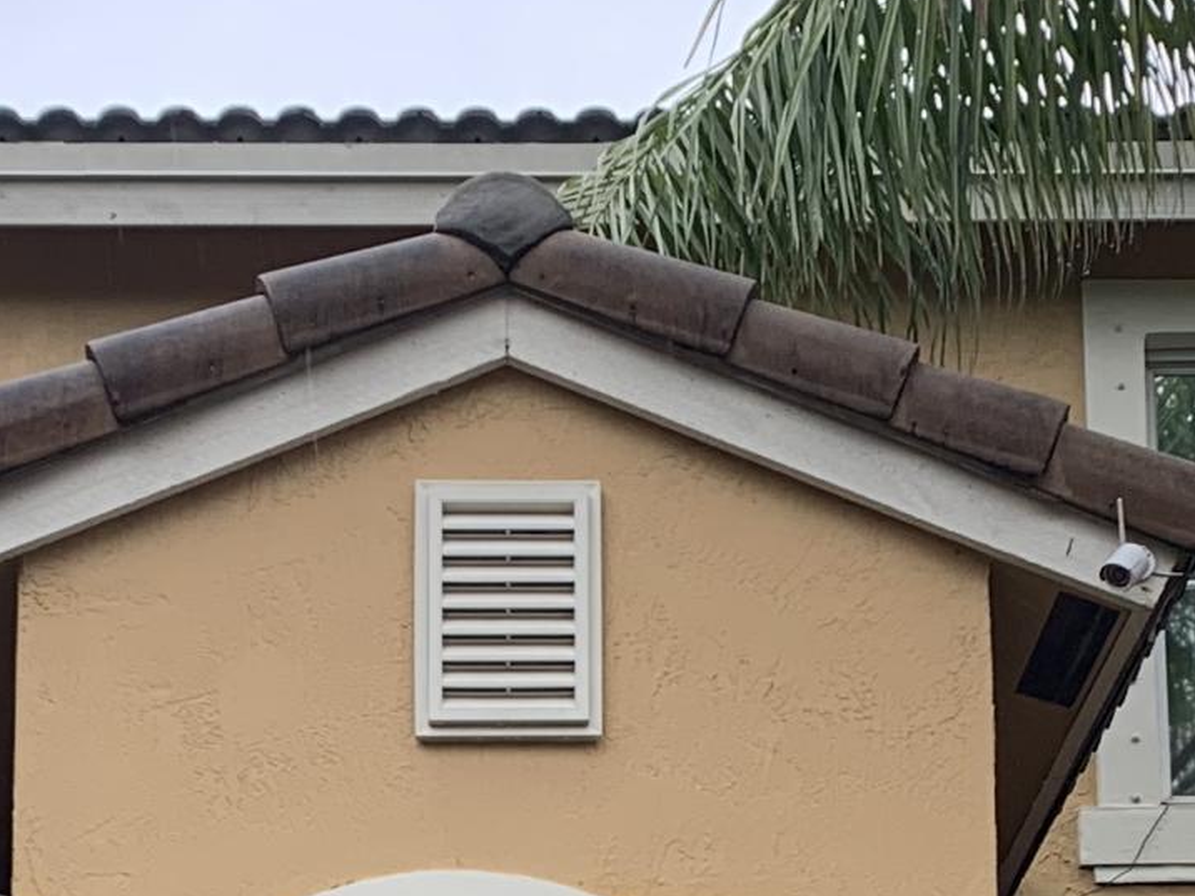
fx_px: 3763
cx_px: 417
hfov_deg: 18.0
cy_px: 1348
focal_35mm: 109
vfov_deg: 12.9
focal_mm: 4.25
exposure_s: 1/122
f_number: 1.8
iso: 40
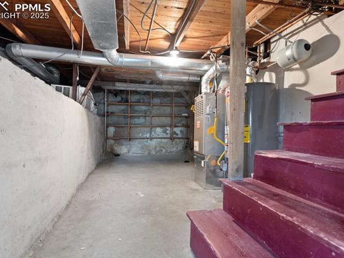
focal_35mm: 18
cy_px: 131
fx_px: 179
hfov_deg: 87.8
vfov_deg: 71.6
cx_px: 173
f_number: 6.3
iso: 100
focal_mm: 16
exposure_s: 5
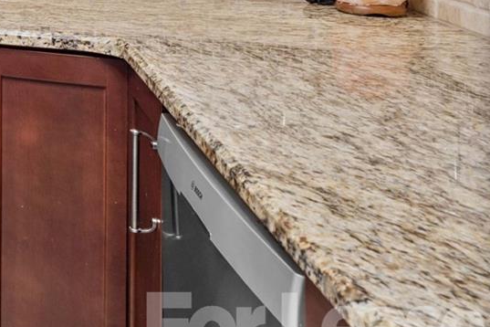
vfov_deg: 19.6
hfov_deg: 20.4
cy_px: -152
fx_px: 830
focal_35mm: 61
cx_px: -437
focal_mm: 16
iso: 100
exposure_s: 1/1.25
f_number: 8
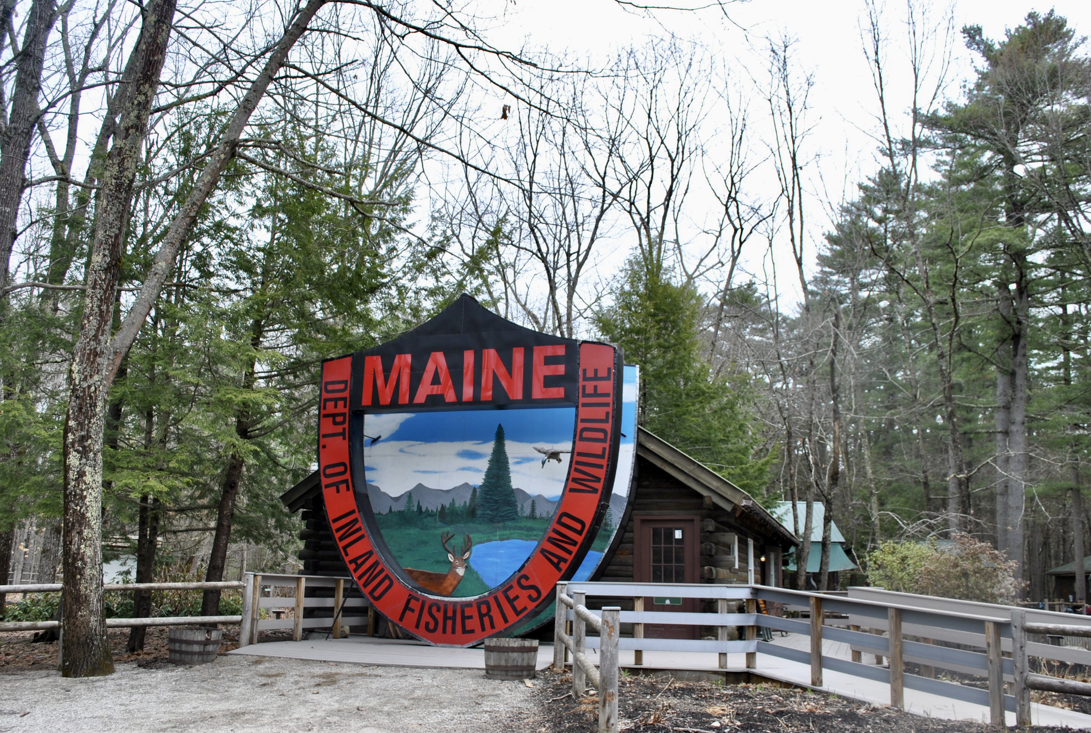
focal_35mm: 30
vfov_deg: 43.8
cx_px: 546
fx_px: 911
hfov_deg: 61.8
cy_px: 366
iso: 100
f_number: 7.1
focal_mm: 20
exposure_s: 1/200
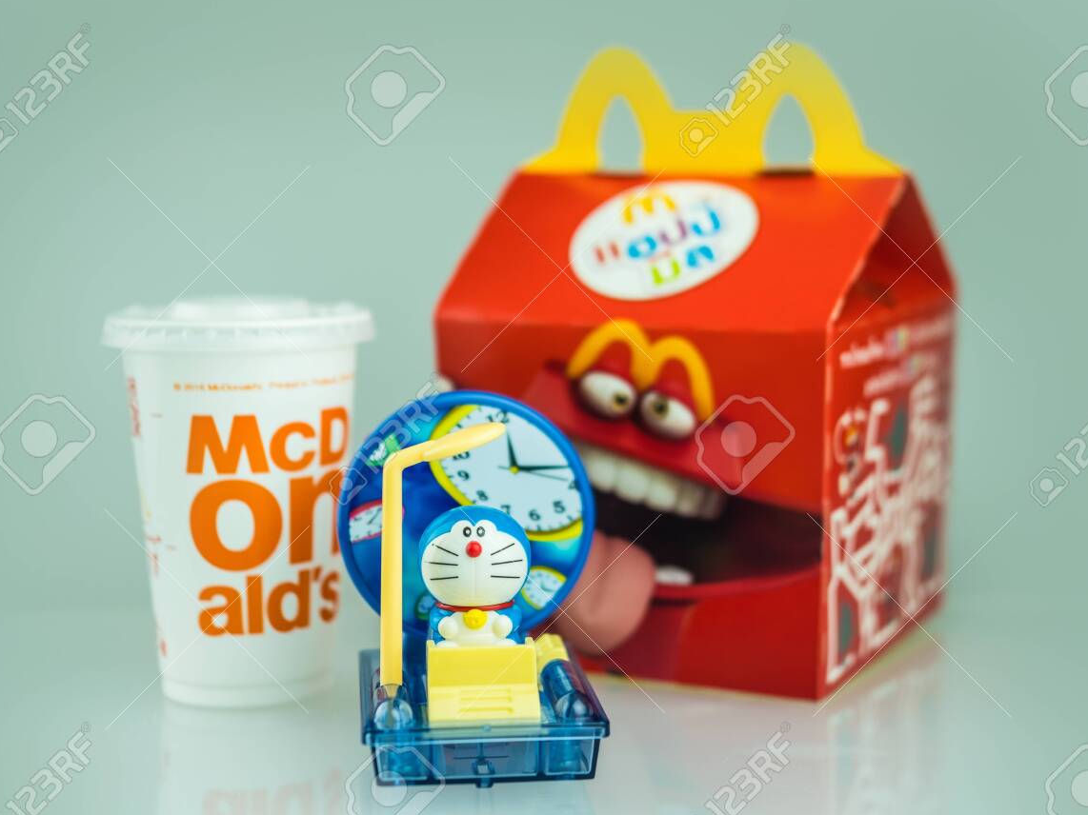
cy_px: 406
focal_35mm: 58
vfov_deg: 25.2
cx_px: 562
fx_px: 1823
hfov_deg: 33.2
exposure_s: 1/500
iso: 200
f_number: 2
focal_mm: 35
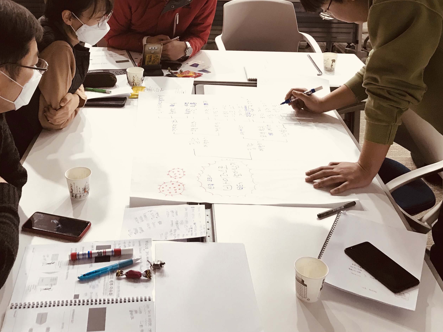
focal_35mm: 45
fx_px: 576
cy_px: 73
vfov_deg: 31.5
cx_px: 188
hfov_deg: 42.0
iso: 40
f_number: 1.8
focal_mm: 3.99
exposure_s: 1/15
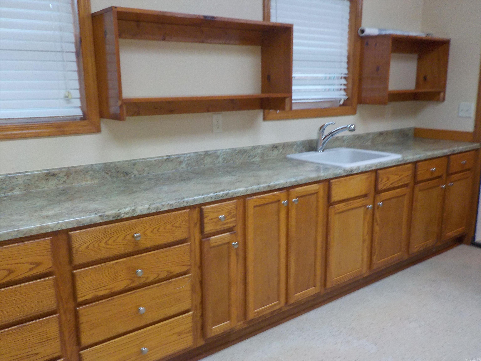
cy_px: 180
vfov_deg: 46.8
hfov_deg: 60.0
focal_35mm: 30
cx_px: 240
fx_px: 417
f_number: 3.3
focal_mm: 4.1
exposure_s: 1/30
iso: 250
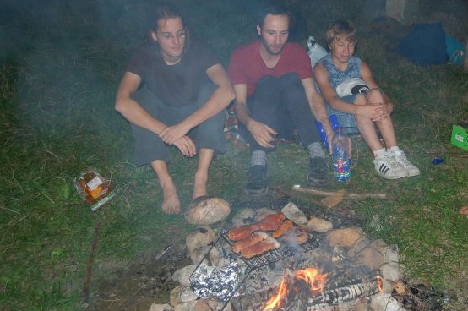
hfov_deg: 48.5
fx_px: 506
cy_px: 134
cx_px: 323
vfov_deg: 34.1
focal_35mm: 39
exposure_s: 1/60
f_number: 3.5
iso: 400
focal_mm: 18
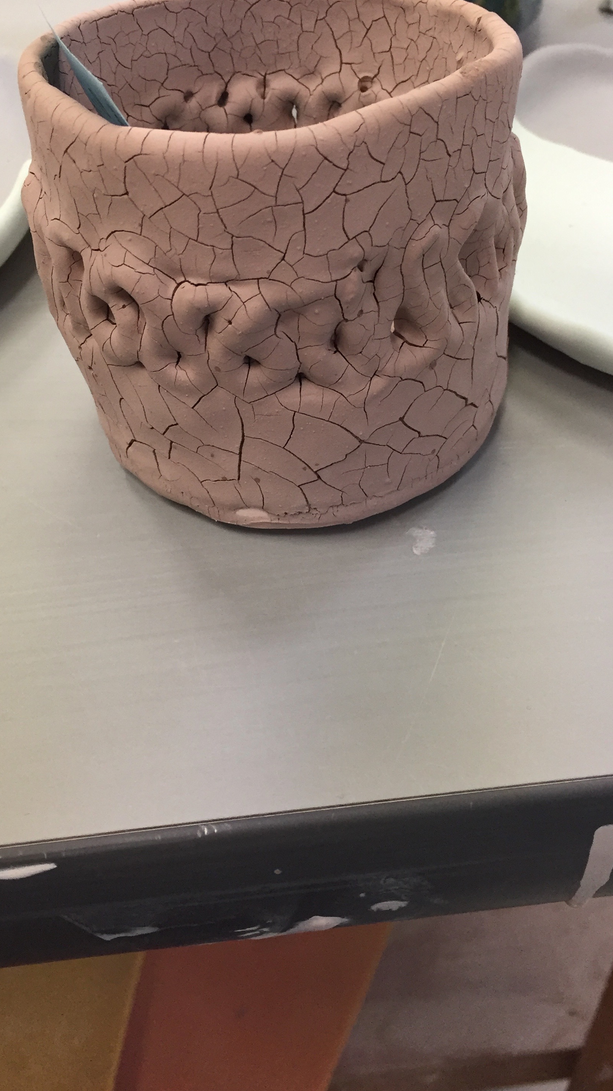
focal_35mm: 36
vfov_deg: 55.1
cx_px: 273
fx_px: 1041
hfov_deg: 32.8
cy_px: 474
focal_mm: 4.15
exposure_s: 1/30
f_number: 2.2
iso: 50
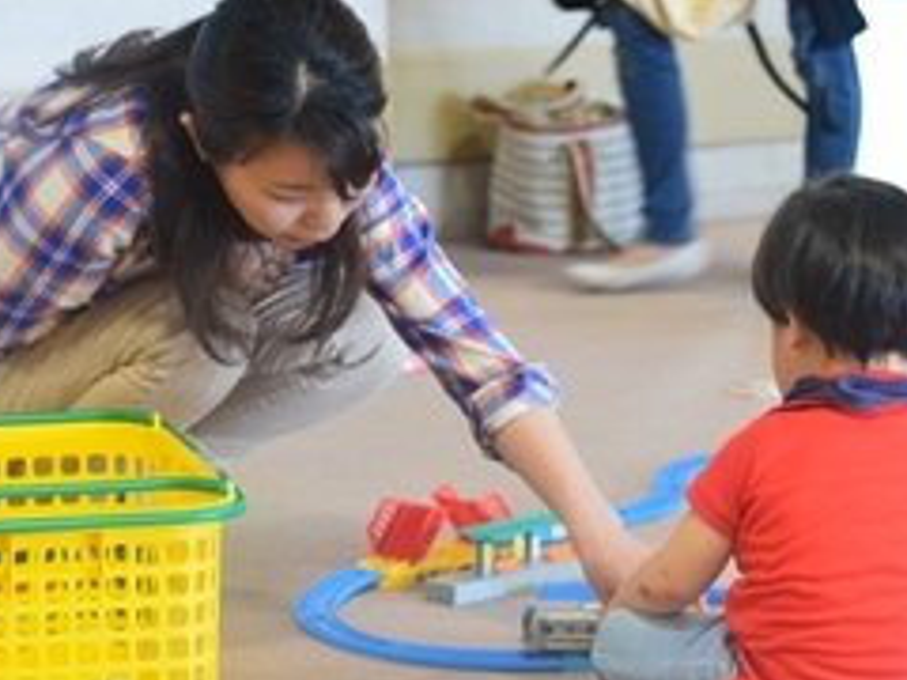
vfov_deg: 11.8
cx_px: 673
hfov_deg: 15.6
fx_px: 3301
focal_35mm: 126
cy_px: 412
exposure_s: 1/80
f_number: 4.5
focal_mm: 70
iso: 3200
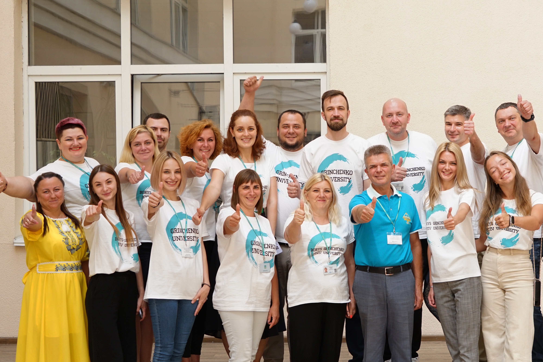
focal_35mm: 79
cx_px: 376
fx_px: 1191
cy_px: 180
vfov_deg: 17.3
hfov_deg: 25.5
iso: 320
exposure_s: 1/125
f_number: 5.6
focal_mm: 54
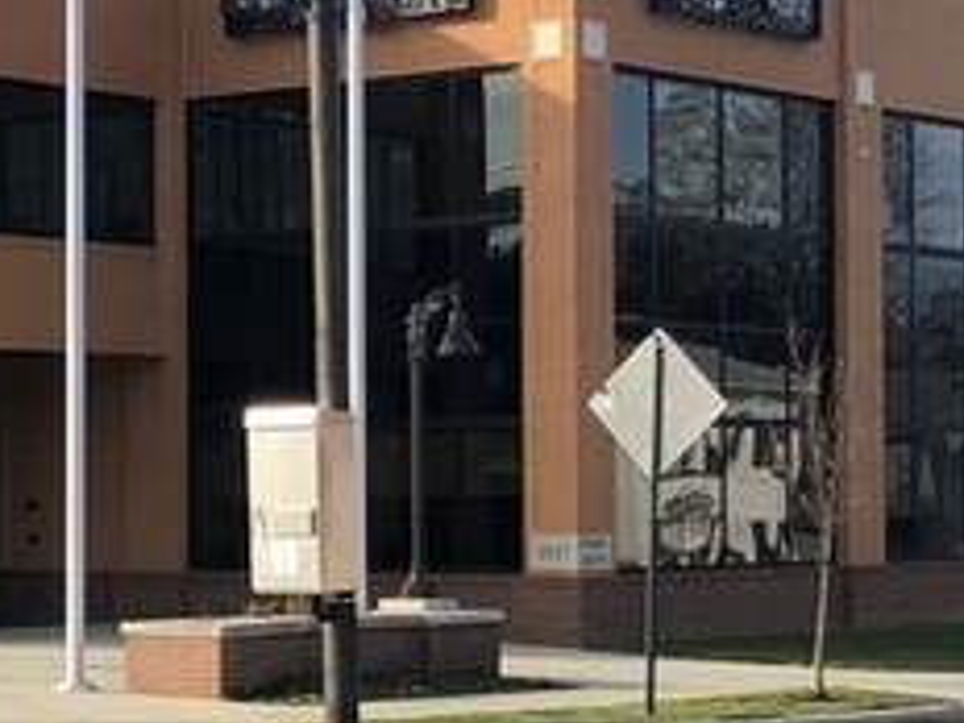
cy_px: 494
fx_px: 3230
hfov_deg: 16.9
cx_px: 278
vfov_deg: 12.7
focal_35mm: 116
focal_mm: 3.99
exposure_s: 1/1091
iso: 20
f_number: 1.8
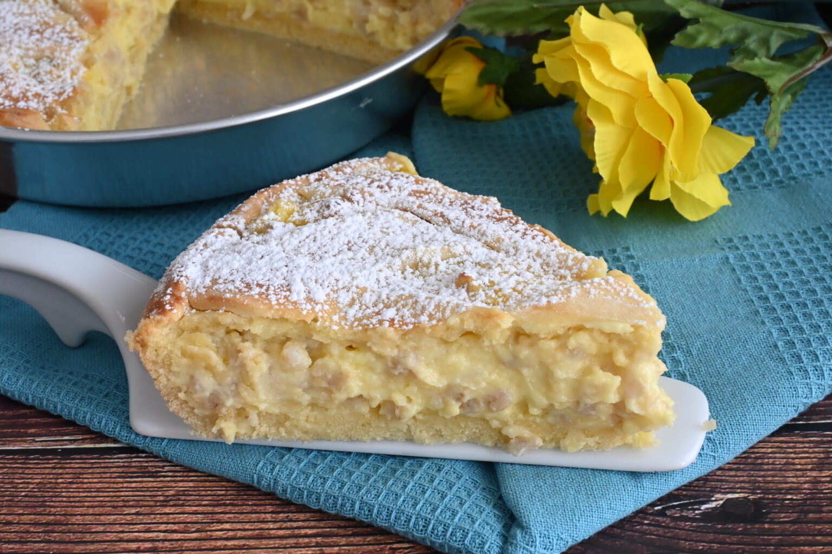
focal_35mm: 55
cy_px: 277
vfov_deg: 24.6
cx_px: 416
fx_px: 1270
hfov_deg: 36.3
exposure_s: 1/8
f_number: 11
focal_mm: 37
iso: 640
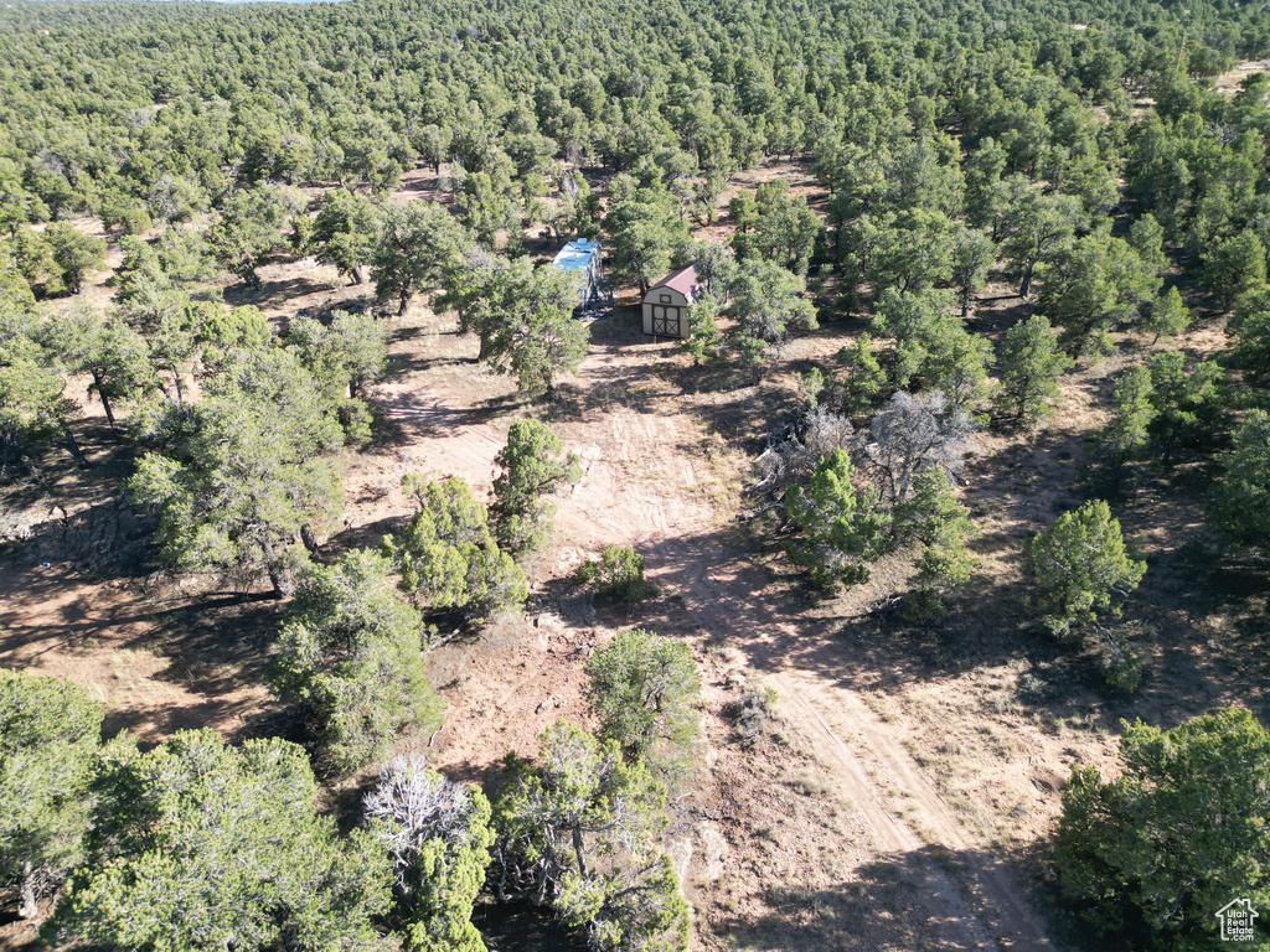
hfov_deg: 71.6
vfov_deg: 56.8
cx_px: 635
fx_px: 881
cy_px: 476
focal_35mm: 24
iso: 160
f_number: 1.7
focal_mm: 6.72
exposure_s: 1/1000
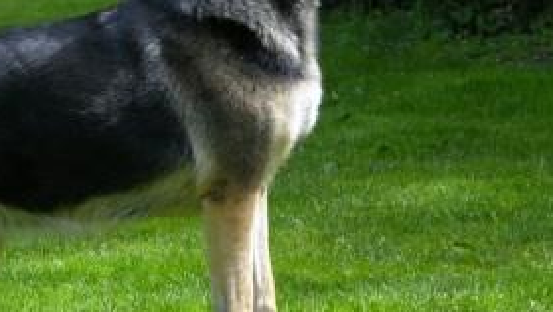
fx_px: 3581
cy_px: 75
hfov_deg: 8.8
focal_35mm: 244
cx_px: 117
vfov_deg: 5.0
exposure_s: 1/116
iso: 50
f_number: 3.8
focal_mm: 34.7
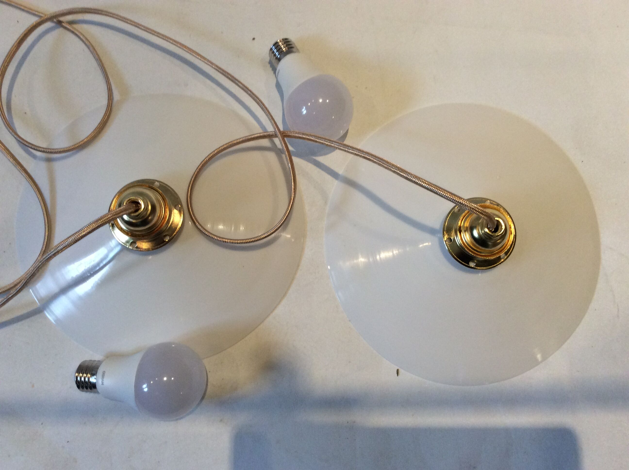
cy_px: 235
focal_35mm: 32
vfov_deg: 44.1
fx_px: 581
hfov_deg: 56.9
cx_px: 314
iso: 100
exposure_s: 1/25
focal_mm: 3.3
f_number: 2.4
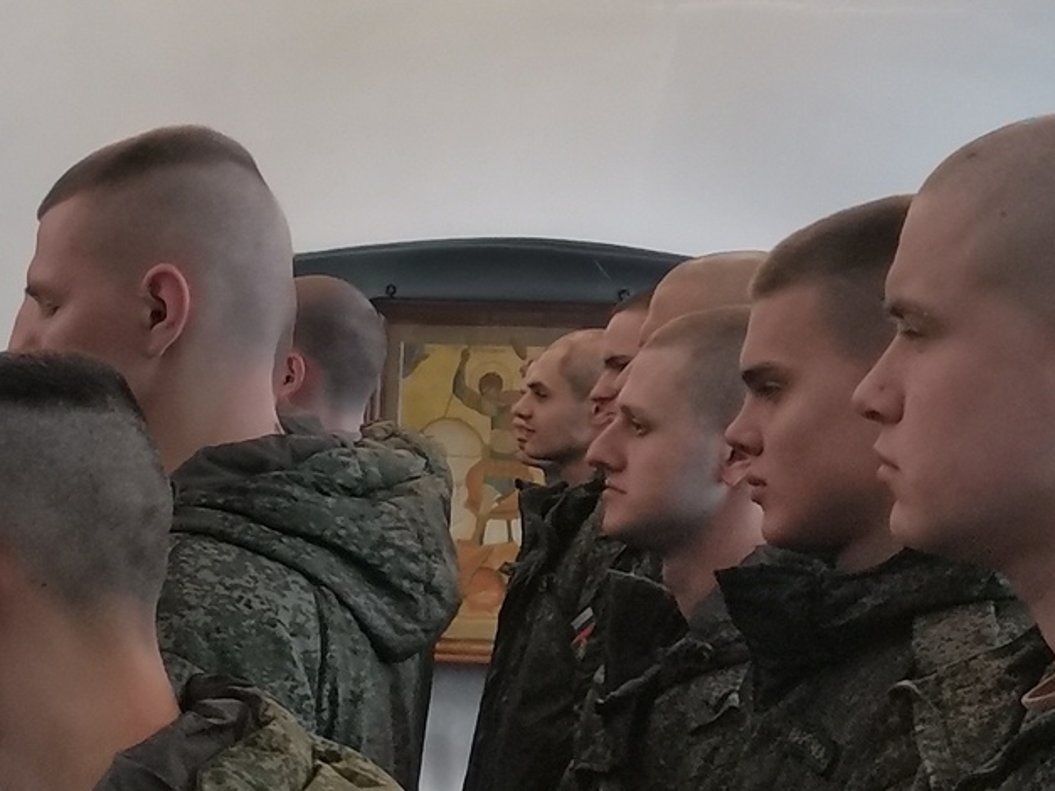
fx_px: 2529
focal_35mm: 83
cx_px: -67
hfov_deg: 22.4
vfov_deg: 16.7
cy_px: 1038
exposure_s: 1/100
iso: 250
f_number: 1.4
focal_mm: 4.66
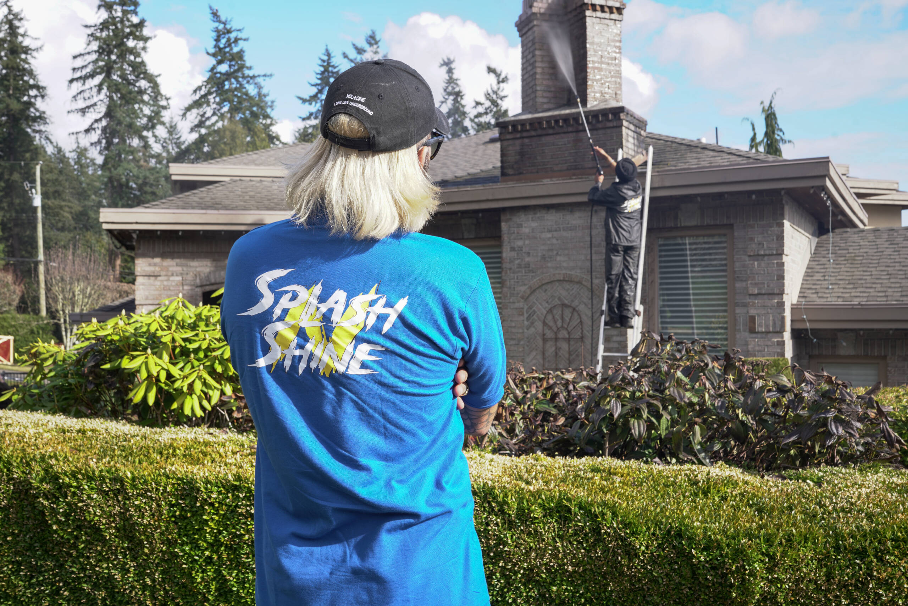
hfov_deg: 54.4
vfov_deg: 37.9
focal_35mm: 35
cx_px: 454
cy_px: 303
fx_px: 883
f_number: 11
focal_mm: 35
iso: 100
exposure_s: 1/60
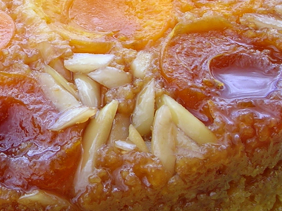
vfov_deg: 11.3
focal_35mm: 130
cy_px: 29
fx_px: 1059
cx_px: -22
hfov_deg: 14.8
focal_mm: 7.7
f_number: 5.4
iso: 50
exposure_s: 1/125
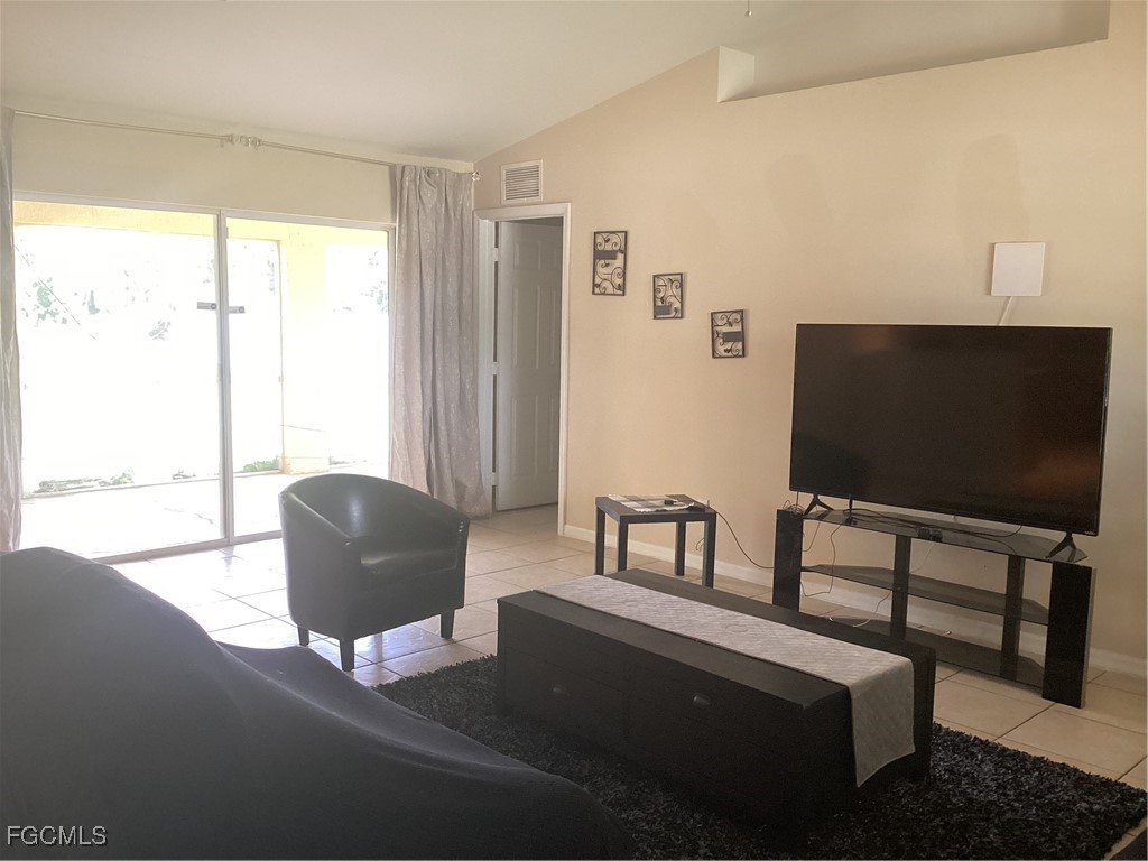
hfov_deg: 58.4
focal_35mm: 31
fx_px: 1028
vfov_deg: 45.4
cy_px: 430
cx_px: 574
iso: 200
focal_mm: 3.3
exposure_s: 1/60
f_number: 2.4
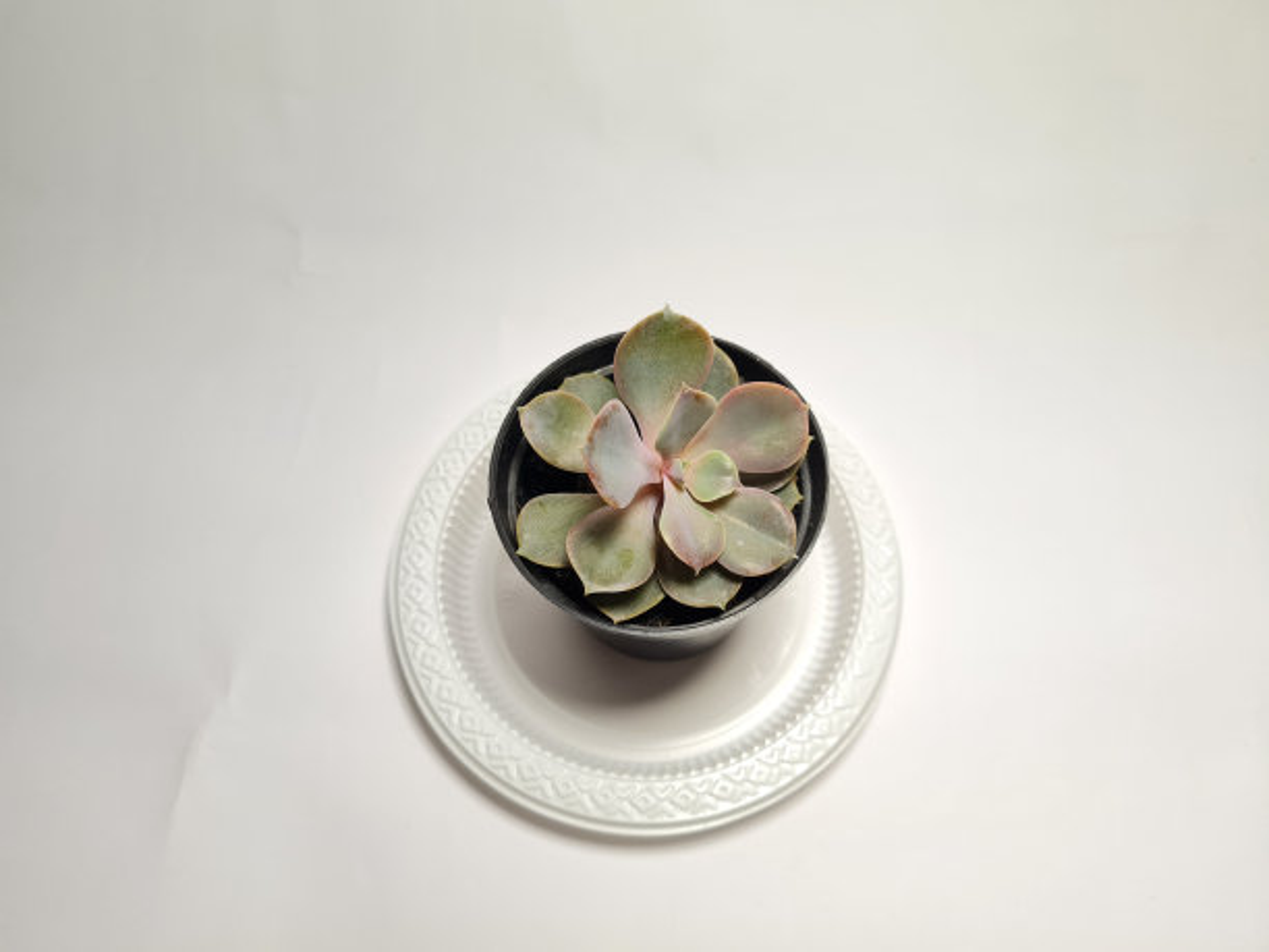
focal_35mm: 26
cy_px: 476
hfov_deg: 67.3
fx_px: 953
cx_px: 634
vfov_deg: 53.1
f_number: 1.8
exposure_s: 1/184
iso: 50
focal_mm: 5.4
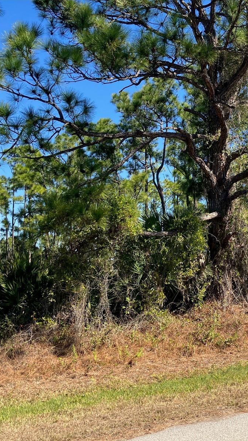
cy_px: 222
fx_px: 479
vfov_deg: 49.4
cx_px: 204
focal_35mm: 41
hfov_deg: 28.3
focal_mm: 3.99
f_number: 1.8
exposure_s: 1/852
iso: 32
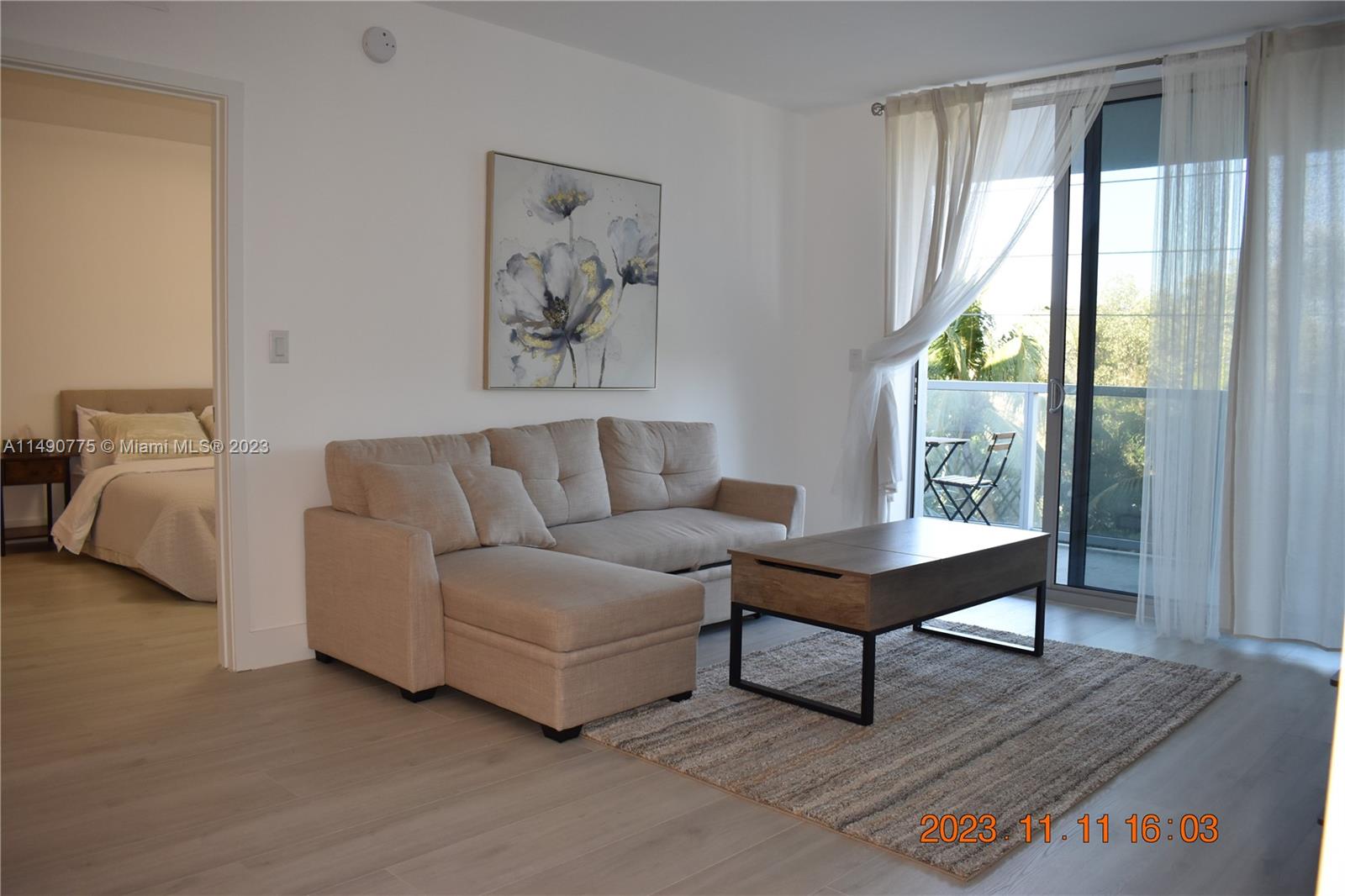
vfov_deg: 47.9
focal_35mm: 27
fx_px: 1008
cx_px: 672
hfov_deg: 67.4
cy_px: 448
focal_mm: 18
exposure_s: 1/200
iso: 500
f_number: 5
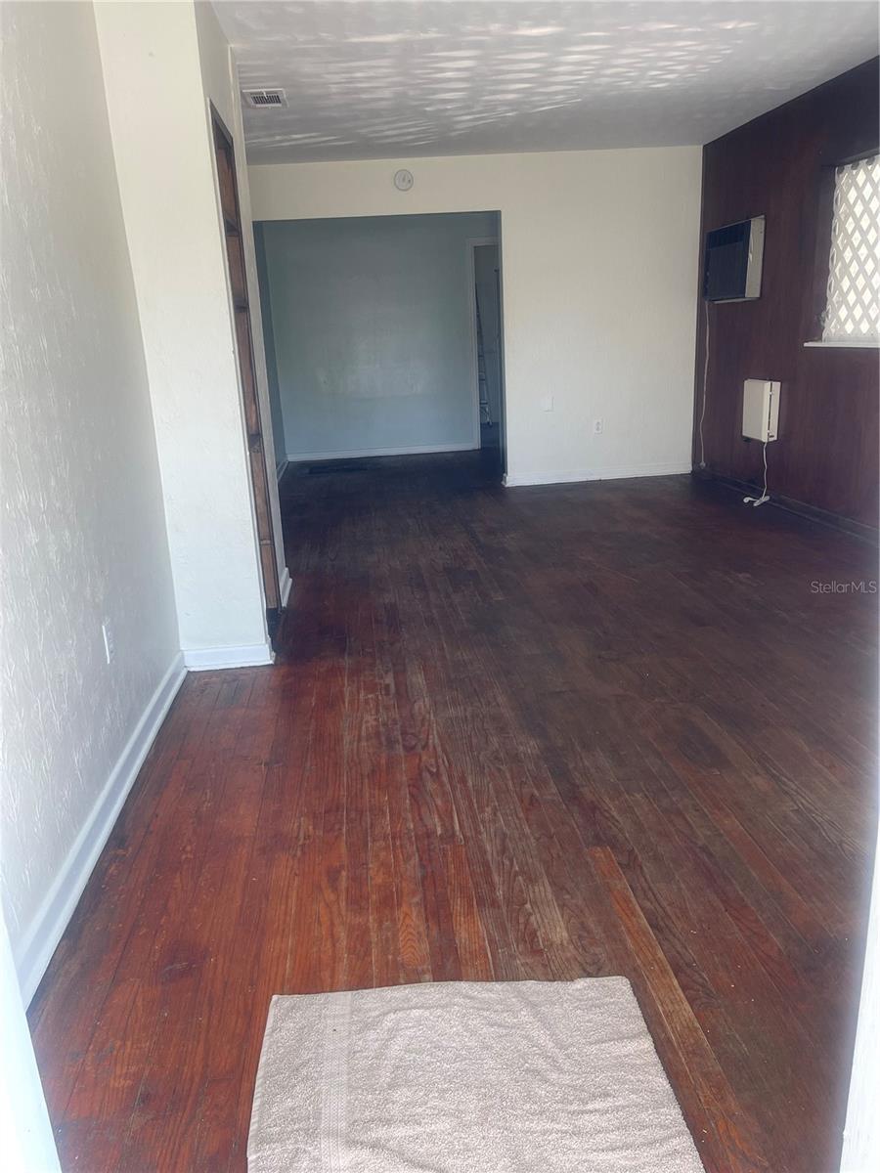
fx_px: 847
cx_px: 440
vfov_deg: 69.4
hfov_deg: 54.9
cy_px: 586
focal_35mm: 25
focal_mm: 5.1
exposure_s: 1/121
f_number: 1.6
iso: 80
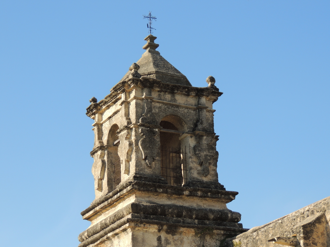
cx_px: 165
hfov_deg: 19.6
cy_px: 124
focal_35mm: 100
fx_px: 953
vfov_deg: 14.8
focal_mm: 17.8
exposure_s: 1/500
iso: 100
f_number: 4.1
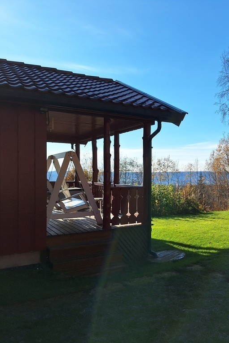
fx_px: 305
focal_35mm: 32
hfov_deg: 38.6
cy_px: 171
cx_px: 201
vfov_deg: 58.7
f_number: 1.8
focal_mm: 5.54
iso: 40
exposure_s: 1/2833
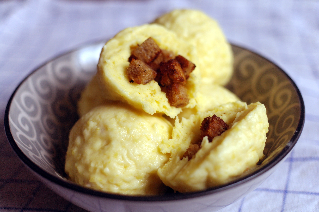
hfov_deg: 42.8
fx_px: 407
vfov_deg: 29.2
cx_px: 160
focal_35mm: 46
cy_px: 106
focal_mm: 30
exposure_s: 1/90
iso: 200
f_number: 2.2
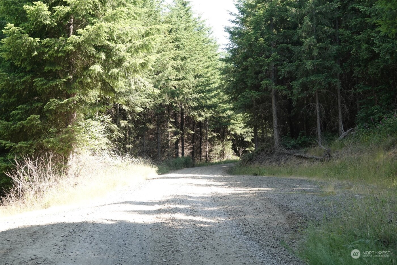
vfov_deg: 24.2
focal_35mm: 56
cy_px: 132
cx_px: 198
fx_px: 617
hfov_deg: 35.6
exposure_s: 1/125
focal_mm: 20.49
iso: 100
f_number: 3.5
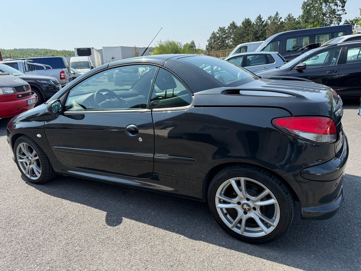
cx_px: 180
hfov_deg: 71.6
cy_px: 136
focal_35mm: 24
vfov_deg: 56.8
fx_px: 250
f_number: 1.78
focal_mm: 6.76
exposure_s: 1/2370
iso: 100
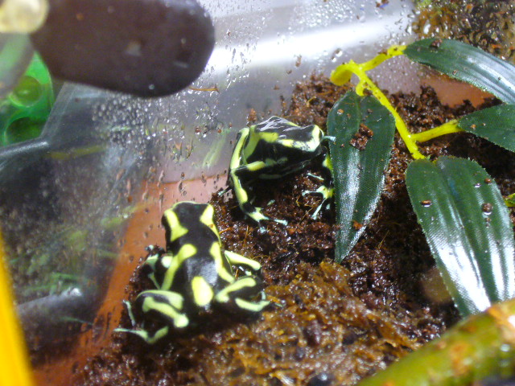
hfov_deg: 29.4
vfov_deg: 22.3
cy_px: 193
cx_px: 258
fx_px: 982
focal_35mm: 66
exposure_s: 1/20
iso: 200
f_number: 3
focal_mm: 7.9
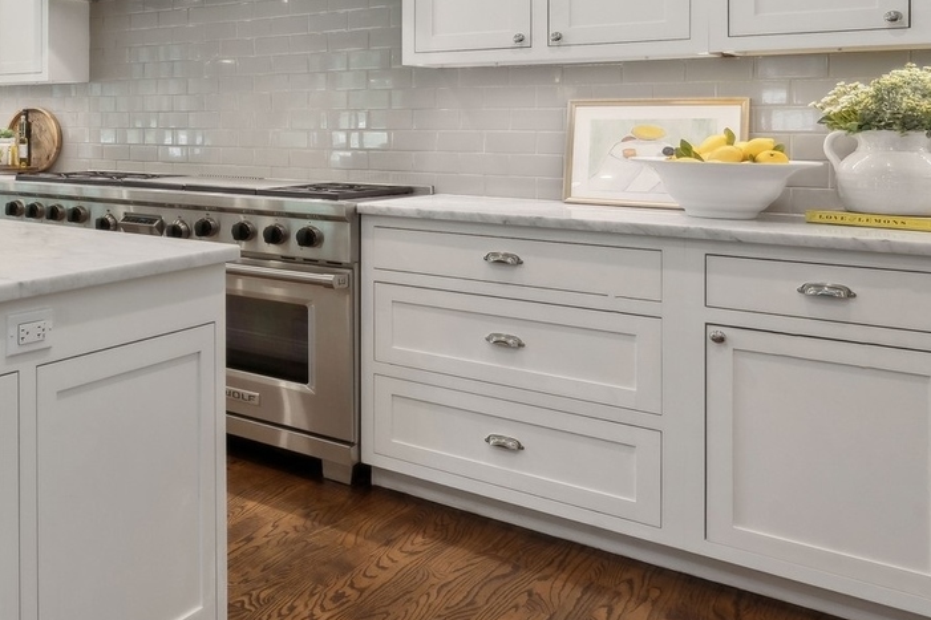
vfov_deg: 34.9
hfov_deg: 40.7
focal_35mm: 37
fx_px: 957
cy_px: 135
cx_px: -116
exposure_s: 1/15
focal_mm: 16
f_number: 9.5
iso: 200
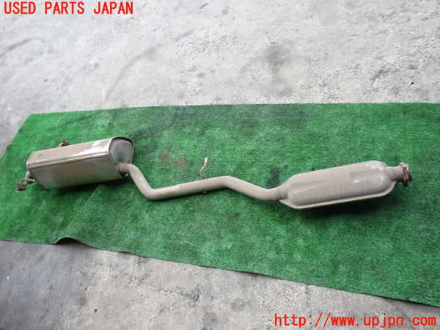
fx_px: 381
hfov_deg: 60.0
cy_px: 165
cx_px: 220
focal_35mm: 30
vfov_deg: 46.8
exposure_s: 1/50
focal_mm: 5.4
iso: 250
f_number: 2.3
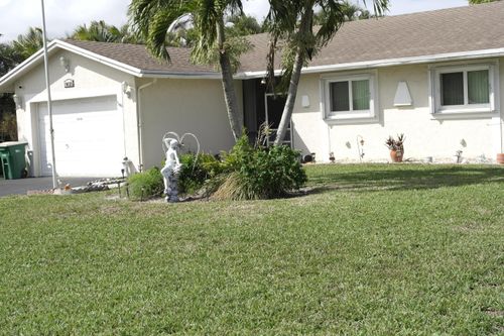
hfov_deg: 34.5
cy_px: 168
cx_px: 252
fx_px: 812
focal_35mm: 58
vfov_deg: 23.4
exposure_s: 1/180
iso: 100
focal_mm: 38
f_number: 10
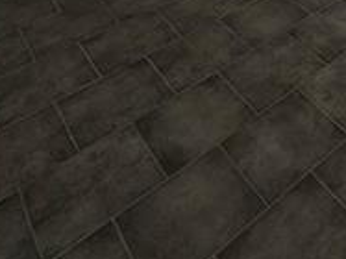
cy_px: -174
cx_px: 420
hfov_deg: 32.4
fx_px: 479
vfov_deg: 22.1
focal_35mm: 48
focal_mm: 2.22
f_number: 2.2
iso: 40
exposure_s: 1/243
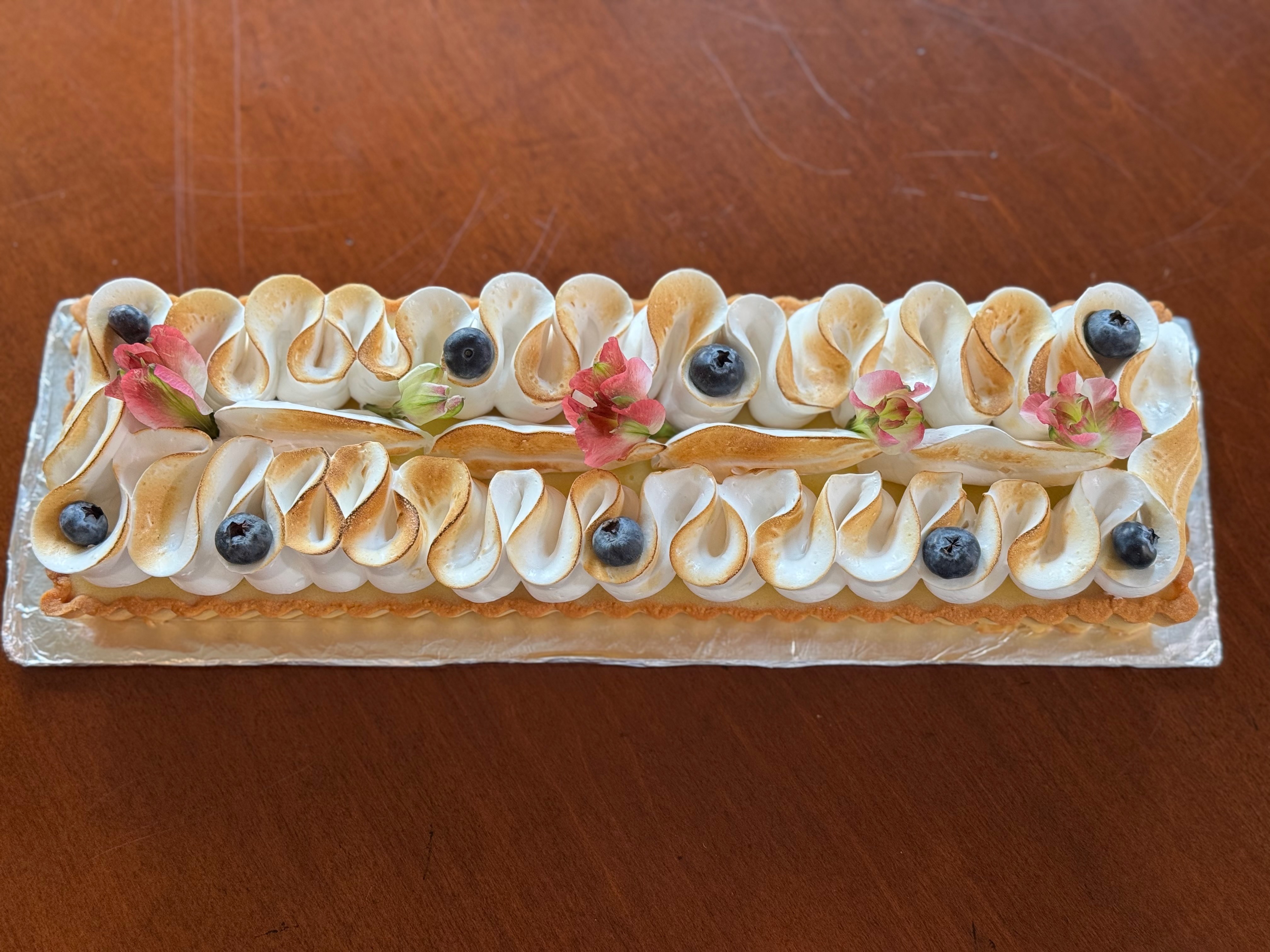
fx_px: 1761
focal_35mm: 48
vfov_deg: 30.3
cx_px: 635
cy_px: 476
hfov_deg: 39.7
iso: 100
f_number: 1.78
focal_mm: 6.76
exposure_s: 1/82
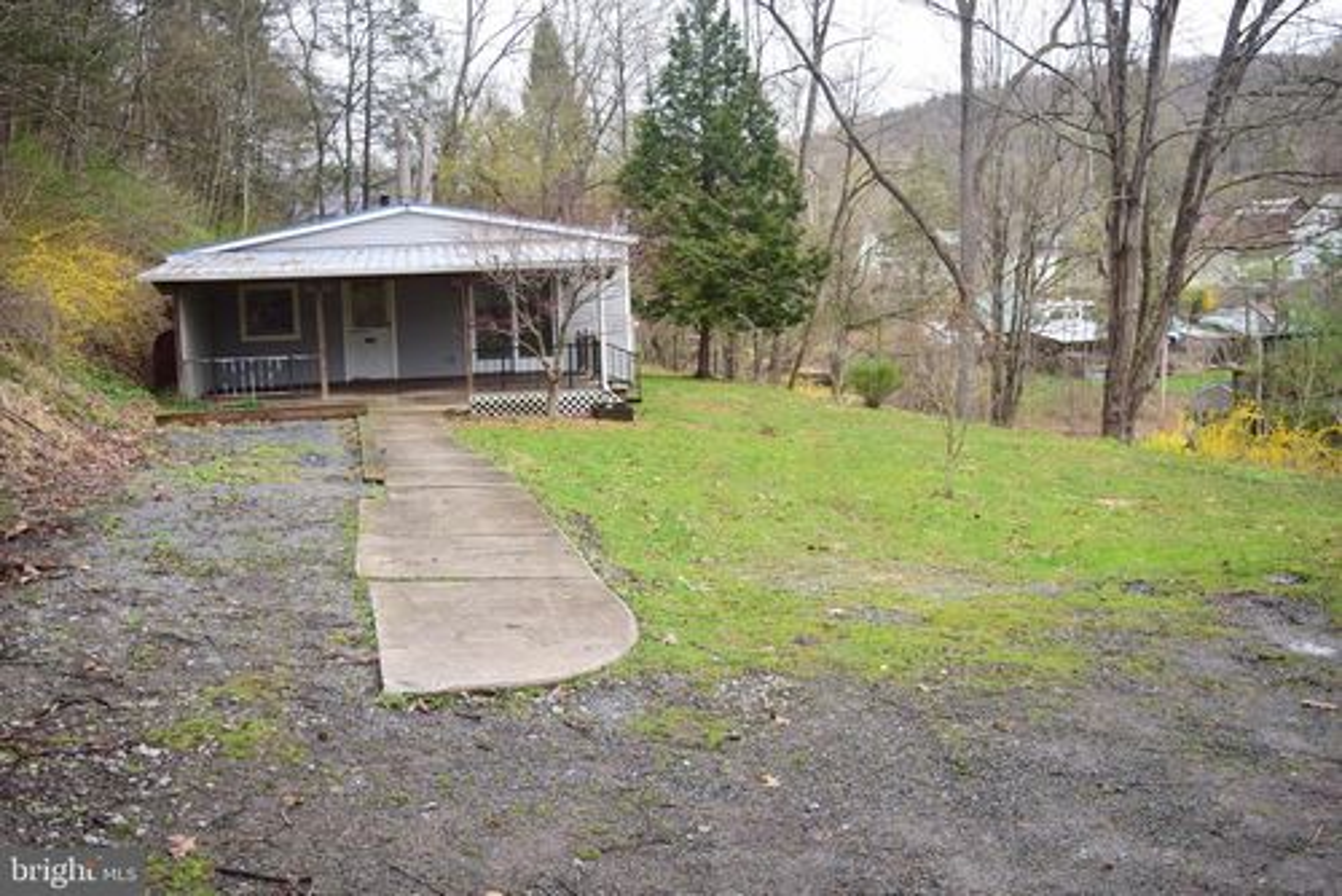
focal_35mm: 38
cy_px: 448
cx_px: 671
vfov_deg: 35.5
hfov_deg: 51.3
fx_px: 1399
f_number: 5
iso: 250
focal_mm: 25
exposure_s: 1/100
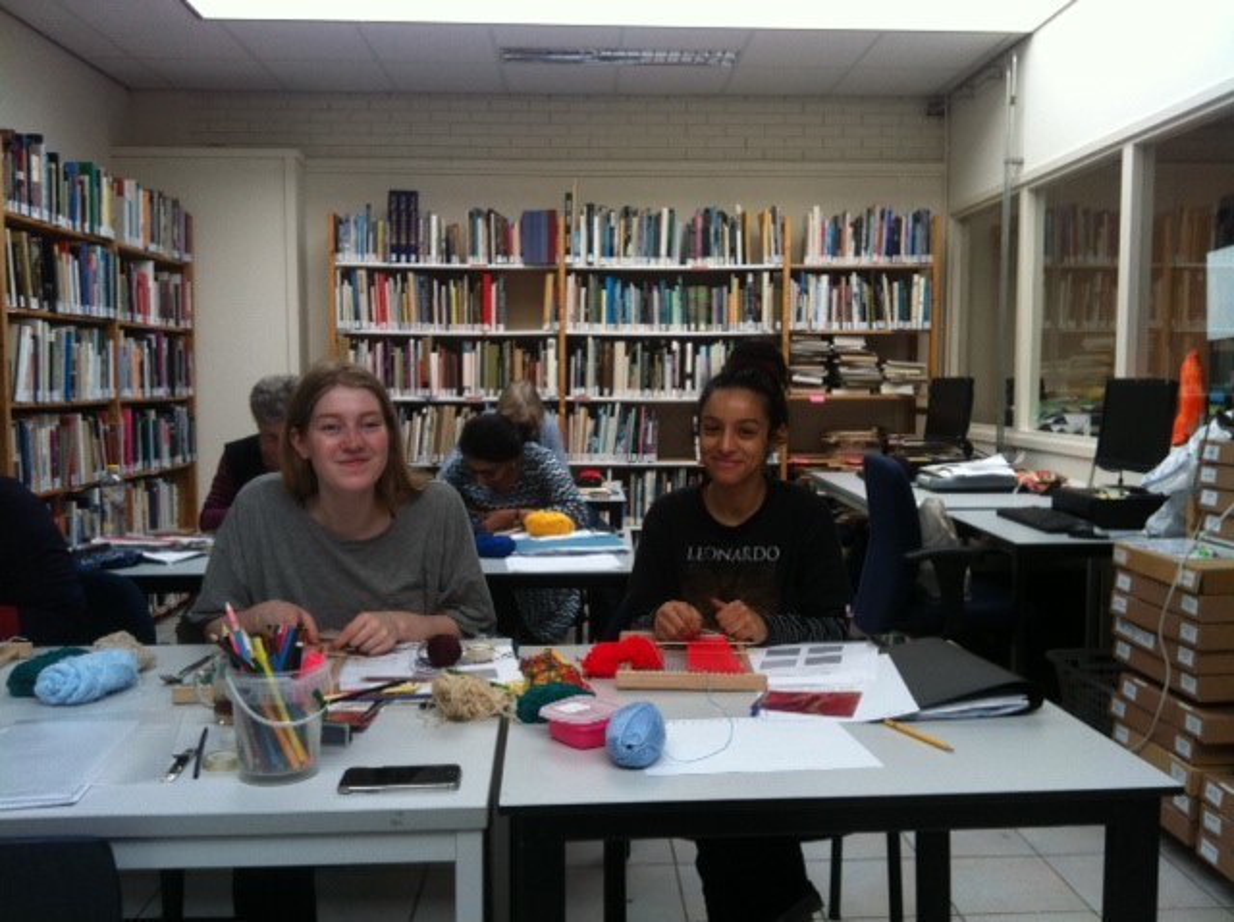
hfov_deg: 52.7
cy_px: 461
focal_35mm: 35
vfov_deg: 40.6
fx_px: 1246
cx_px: 617
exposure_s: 1/120
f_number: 2.8
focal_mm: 3.85
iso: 100
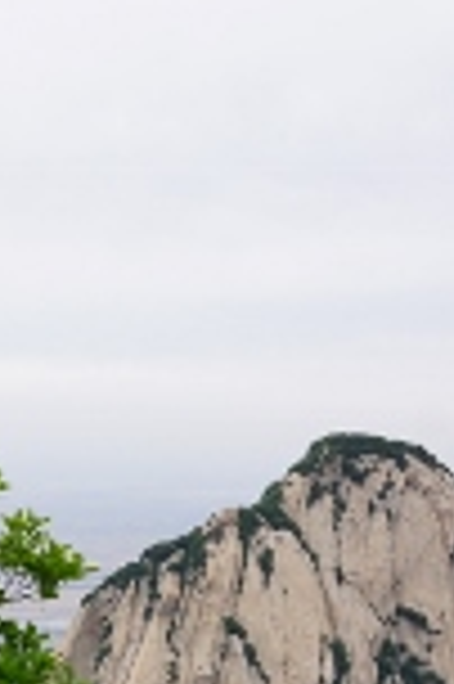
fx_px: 1649
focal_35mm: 87
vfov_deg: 23.3
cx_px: -135
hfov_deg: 15.0
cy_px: 434
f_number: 9
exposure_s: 1/125
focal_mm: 22
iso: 100
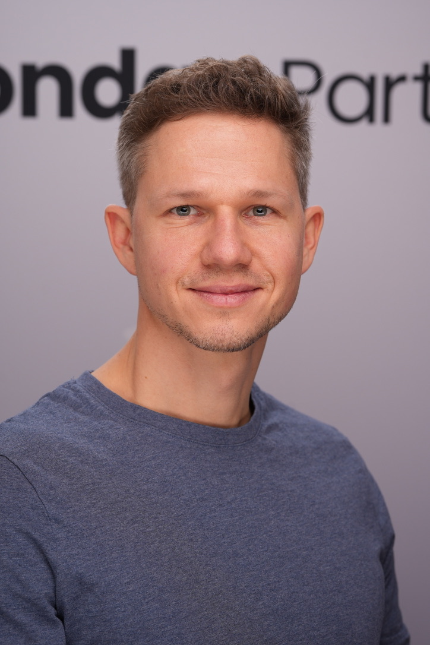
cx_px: 215
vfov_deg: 20.0
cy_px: 322
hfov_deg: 13.4
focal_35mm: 102
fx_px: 1827
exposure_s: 1/125
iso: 100
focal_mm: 102
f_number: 5.6
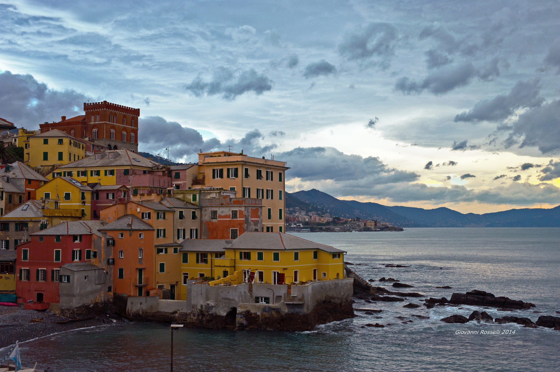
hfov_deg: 42.8
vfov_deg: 29.2
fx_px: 715
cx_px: 280
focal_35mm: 46
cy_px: 186
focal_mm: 46
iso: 640
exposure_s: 1/60
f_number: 20
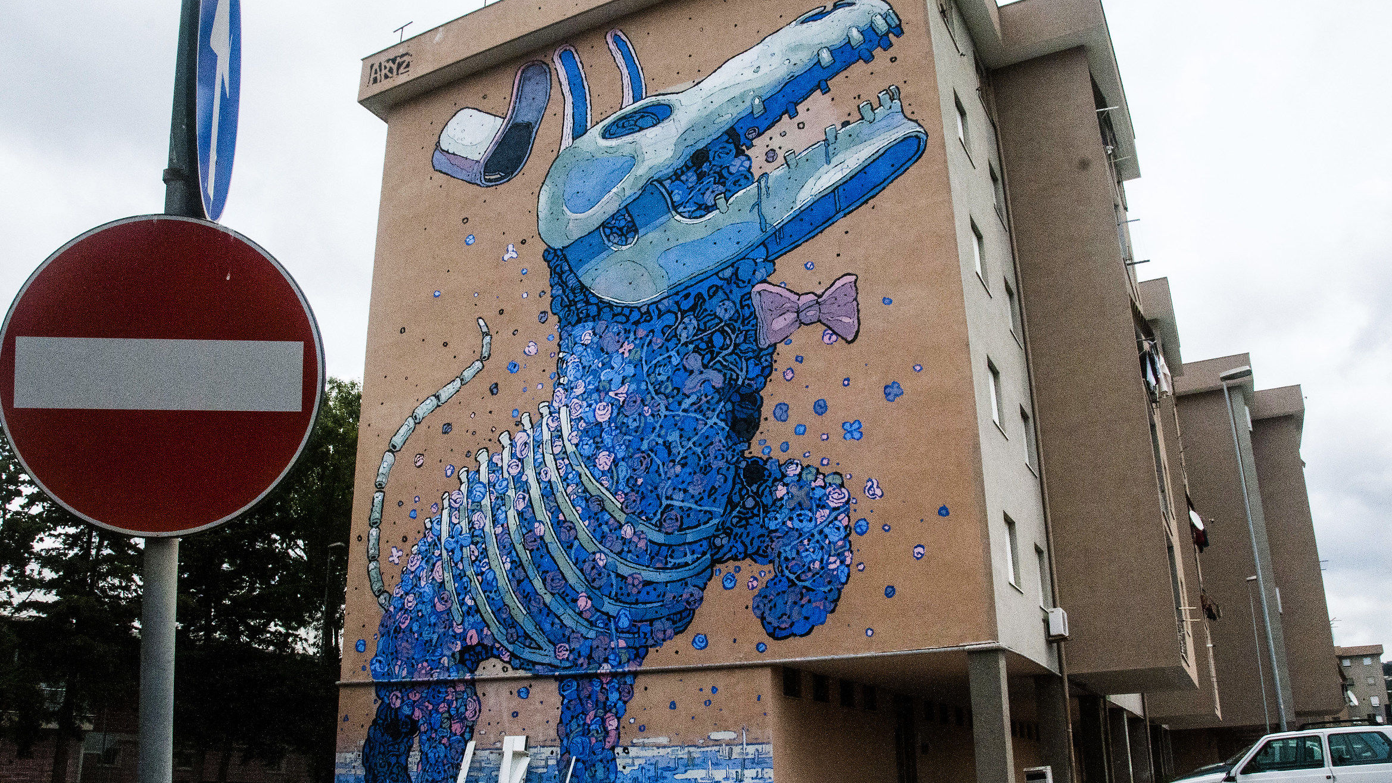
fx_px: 1070
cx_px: 691
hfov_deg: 66.1
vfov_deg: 40.2
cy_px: 420
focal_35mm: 29
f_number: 14
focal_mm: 18
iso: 800
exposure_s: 1/2500
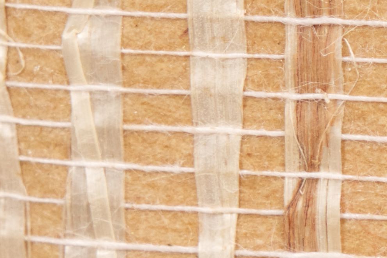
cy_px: 18
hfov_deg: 4.1
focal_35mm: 498
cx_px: 633
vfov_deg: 2.8
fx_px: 5354
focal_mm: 55
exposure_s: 1/200
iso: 500
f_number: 11
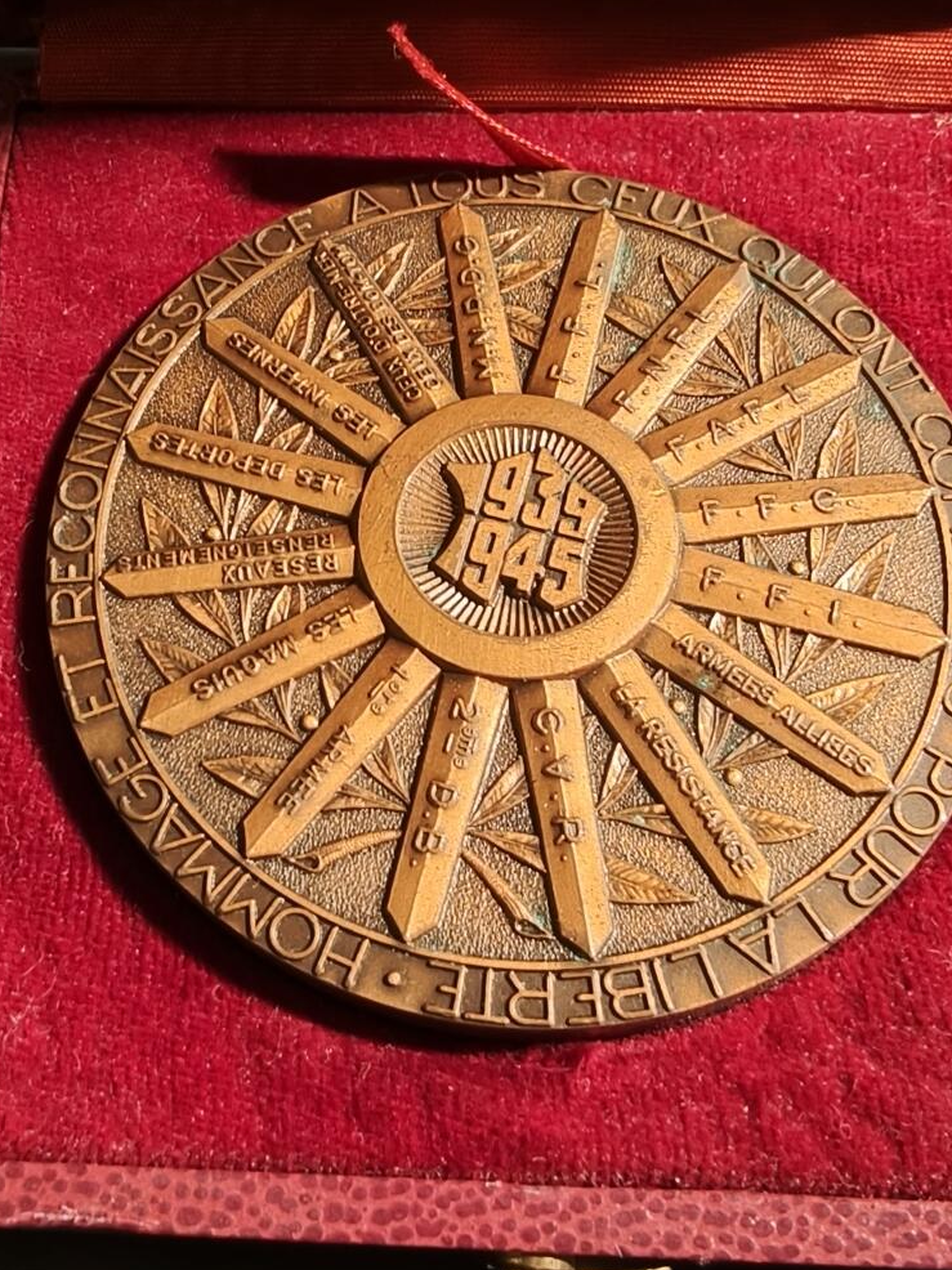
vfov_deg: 44.7
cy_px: 734
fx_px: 1541
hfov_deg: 34.3
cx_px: 545
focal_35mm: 42
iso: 125
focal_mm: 2.32
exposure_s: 1/50
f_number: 2
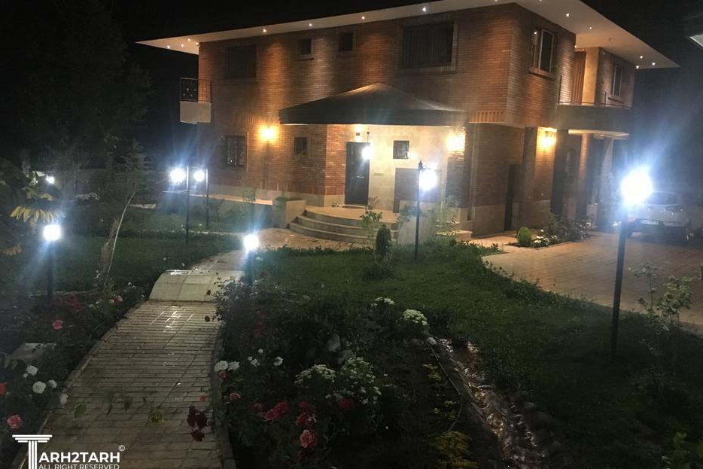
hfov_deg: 60.3
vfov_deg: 42.3
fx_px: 605
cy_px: 223
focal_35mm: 31
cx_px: 351
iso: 320
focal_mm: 4.15
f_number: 2.2
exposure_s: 1/17
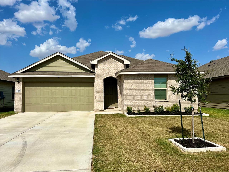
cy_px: 86
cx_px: 114
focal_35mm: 26
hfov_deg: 67.3
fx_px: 172
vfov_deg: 53.1
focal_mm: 5.7
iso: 50
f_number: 1.5
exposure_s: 1/10309
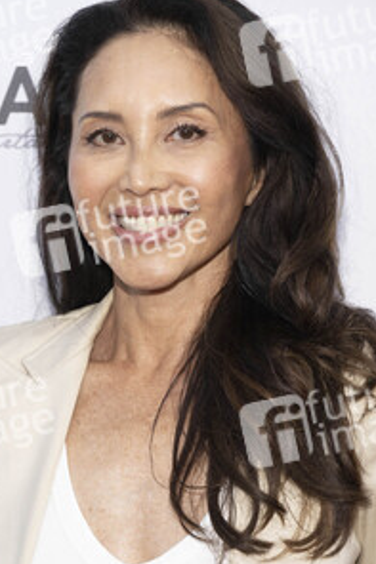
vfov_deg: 12.7
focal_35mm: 162
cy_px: 328
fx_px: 2541
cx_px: 164
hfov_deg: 8.5
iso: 800
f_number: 5.6
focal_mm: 120
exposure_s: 1/200
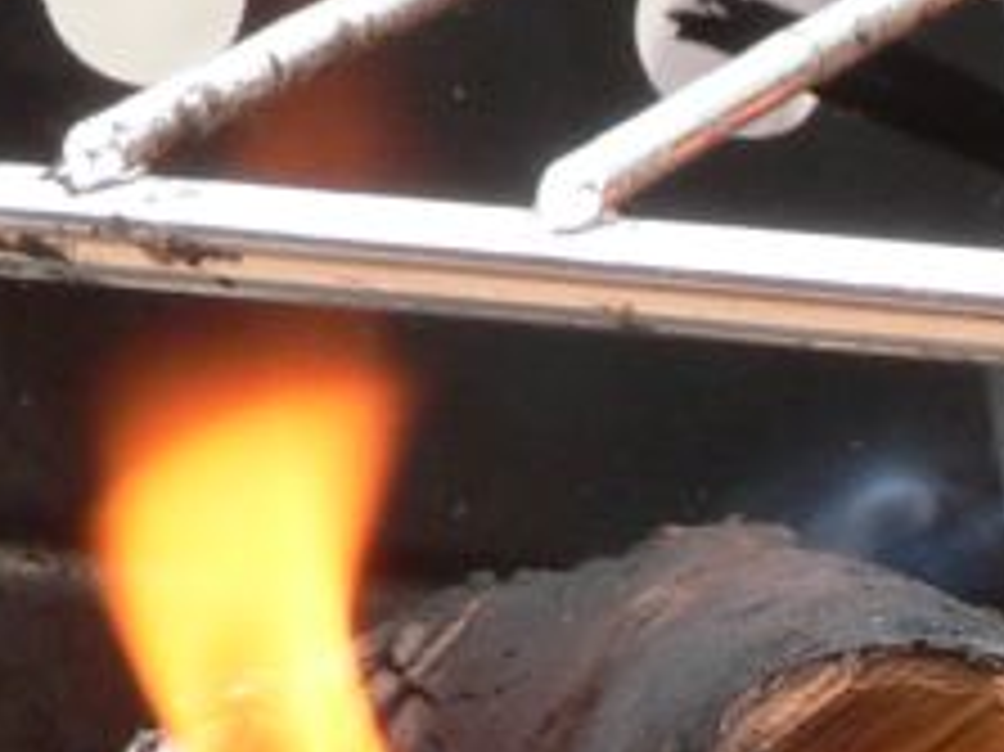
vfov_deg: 2.5
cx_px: 2116
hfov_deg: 3.3
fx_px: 17306
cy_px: 1054
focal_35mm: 597
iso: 80
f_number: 8
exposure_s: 1/30
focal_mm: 21.6
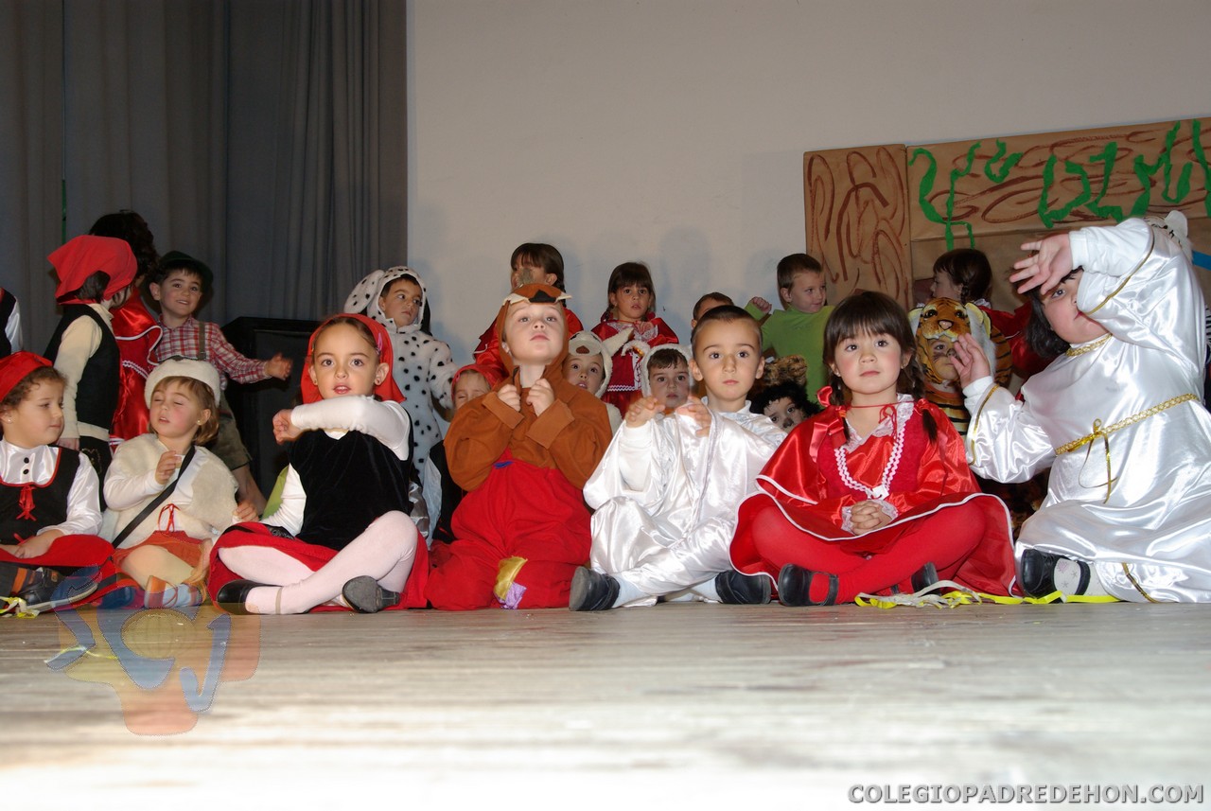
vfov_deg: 30.9
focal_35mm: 44
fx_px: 1465
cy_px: 406
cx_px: 606
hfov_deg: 44.9
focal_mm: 29
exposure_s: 1/45
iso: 400
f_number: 5.6
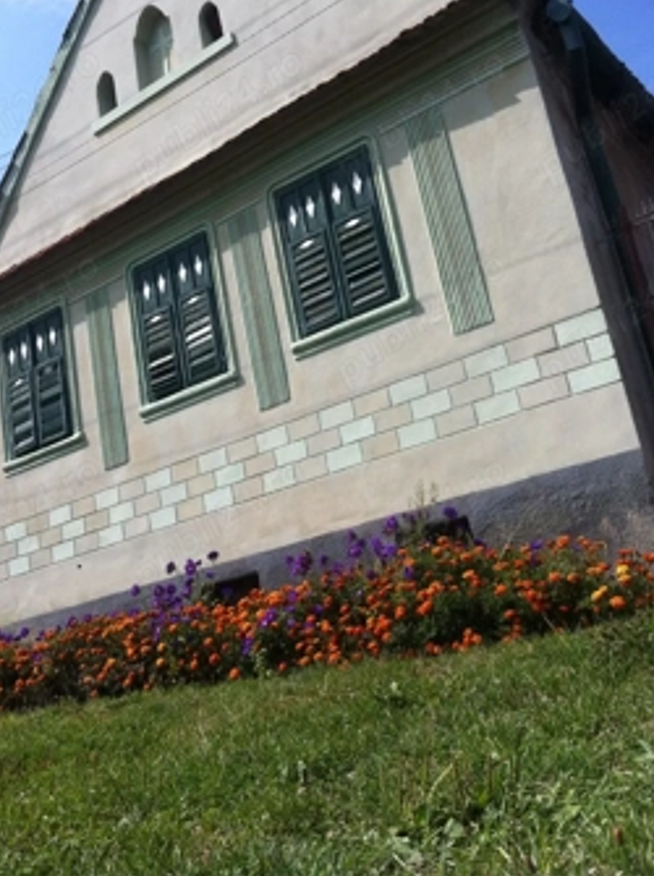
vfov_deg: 44.6
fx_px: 1061
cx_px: 269
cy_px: 353
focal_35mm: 42
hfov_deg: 34.2
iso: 80
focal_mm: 3.85
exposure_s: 1/1508
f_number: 2.8
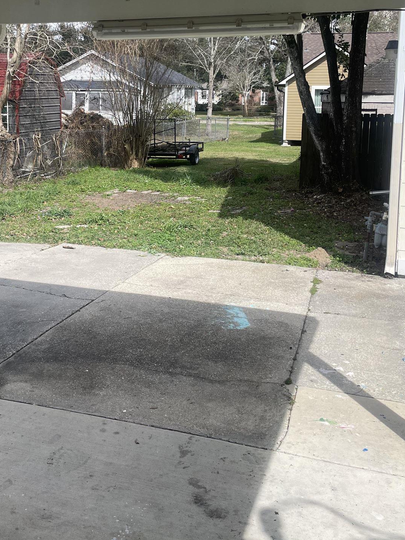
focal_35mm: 42
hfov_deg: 34.1
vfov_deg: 43.9
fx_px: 655
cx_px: 138
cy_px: 162
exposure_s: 1/2451
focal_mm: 4.2
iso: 32
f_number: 1.6
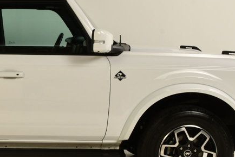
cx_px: 8
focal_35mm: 92
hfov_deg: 21.5
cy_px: 109
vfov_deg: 14.8
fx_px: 600
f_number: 13
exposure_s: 1/160
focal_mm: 26
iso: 100
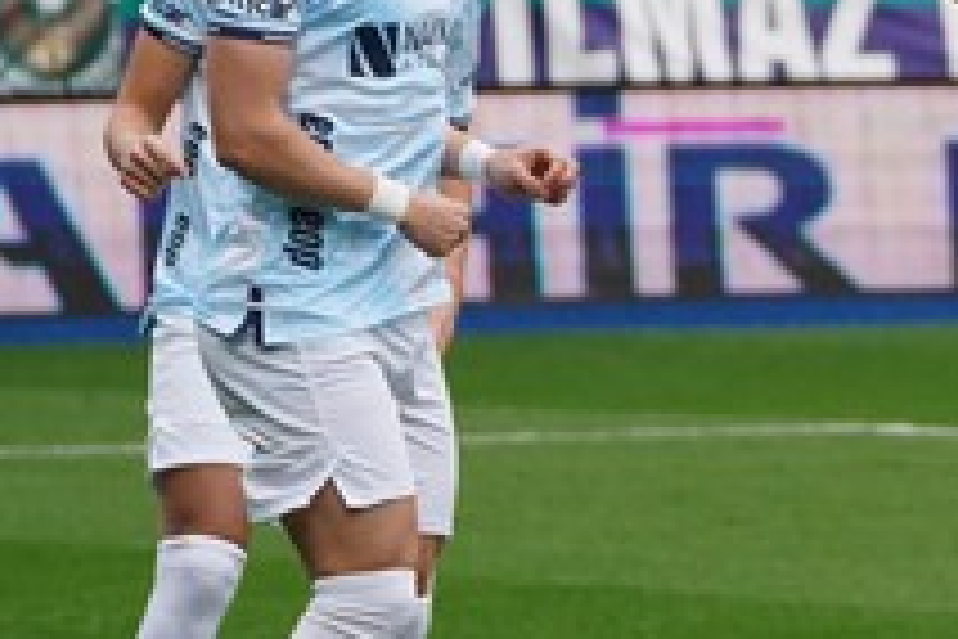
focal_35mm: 522
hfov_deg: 3.9
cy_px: -2
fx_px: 13890
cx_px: 1138
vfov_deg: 2.6
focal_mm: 150
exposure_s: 1/2000
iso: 2000
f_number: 5
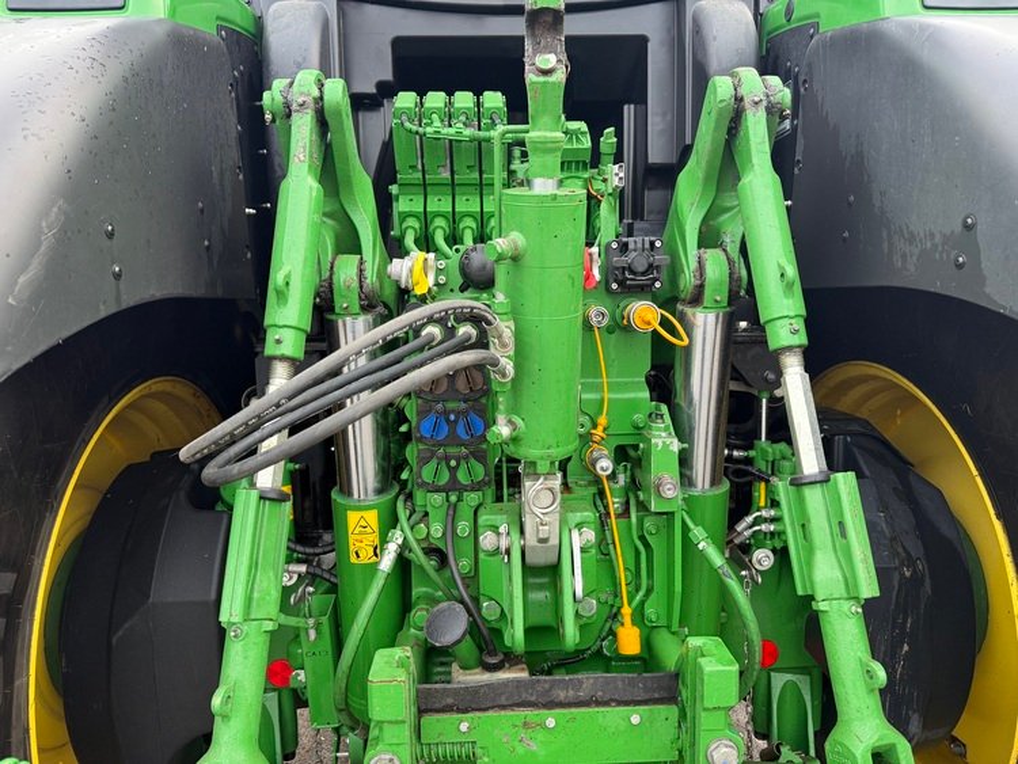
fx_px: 706
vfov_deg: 56.8
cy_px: 382
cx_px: 509
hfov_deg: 71.6
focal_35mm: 24
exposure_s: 1/121
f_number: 1.78
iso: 160
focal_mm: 6.76
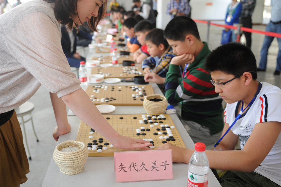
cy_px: 78
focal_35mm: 41
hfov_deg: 47.3
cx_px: 119
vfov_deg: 32.5
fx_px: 320
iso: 250
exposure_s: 1/80
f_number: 2.8
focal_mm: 32
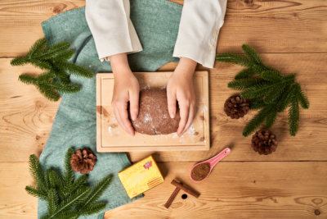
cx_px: 164
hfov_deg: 54.4
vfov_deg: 37.9
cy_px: 110
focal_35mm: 35
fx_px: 318
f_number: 4
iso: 50
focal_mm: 35
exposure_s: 1/200
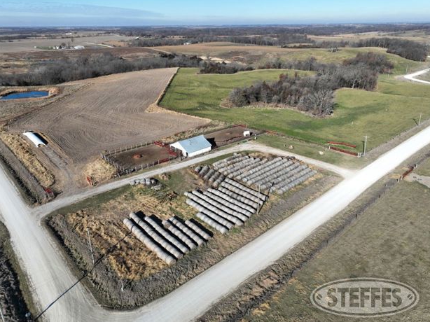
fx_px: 310
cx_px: 210
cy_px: 158
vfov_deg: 54.8
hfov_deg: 69.4
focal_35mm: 25
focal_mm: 12.29
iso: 100
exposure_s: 1/160
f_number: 2.8
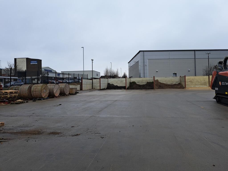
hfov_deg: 71.6
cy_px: 86
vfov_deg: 56.8
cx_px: 114
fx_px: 158
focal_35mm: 24
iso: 50
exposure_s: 1/118
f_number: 1.8
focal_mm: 5.23
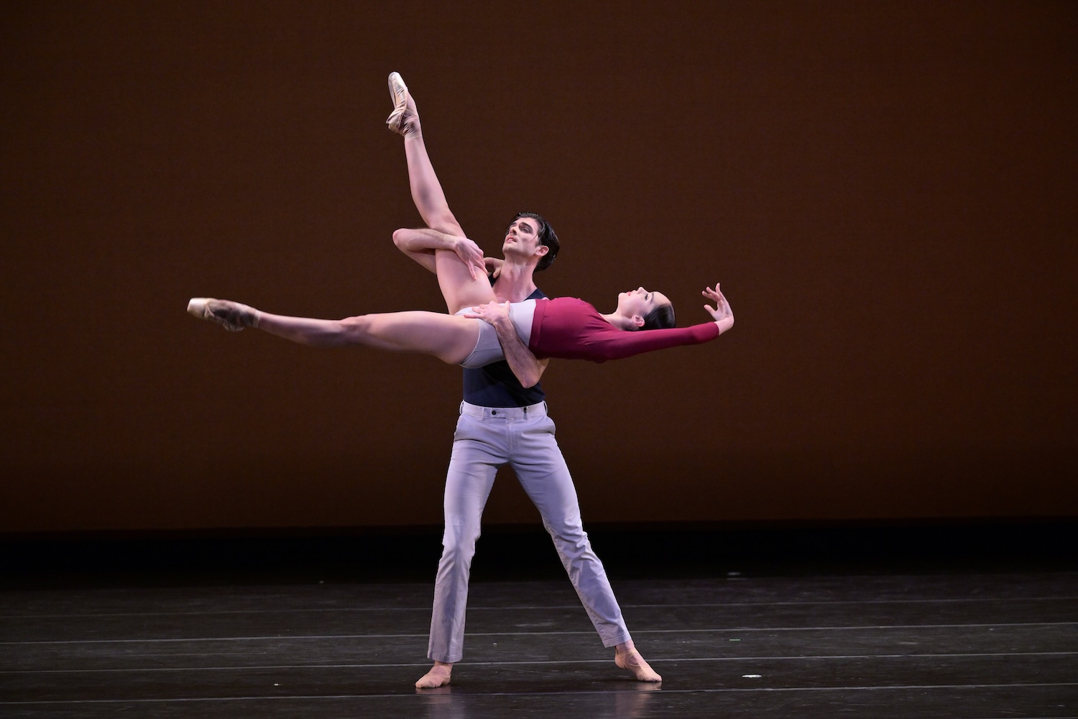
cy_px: 360
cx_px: 539
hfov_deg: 6.2
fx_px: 9881
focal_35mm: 330
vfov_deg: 4.2
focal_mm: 330
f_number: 4
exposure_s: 1/500
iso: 3200
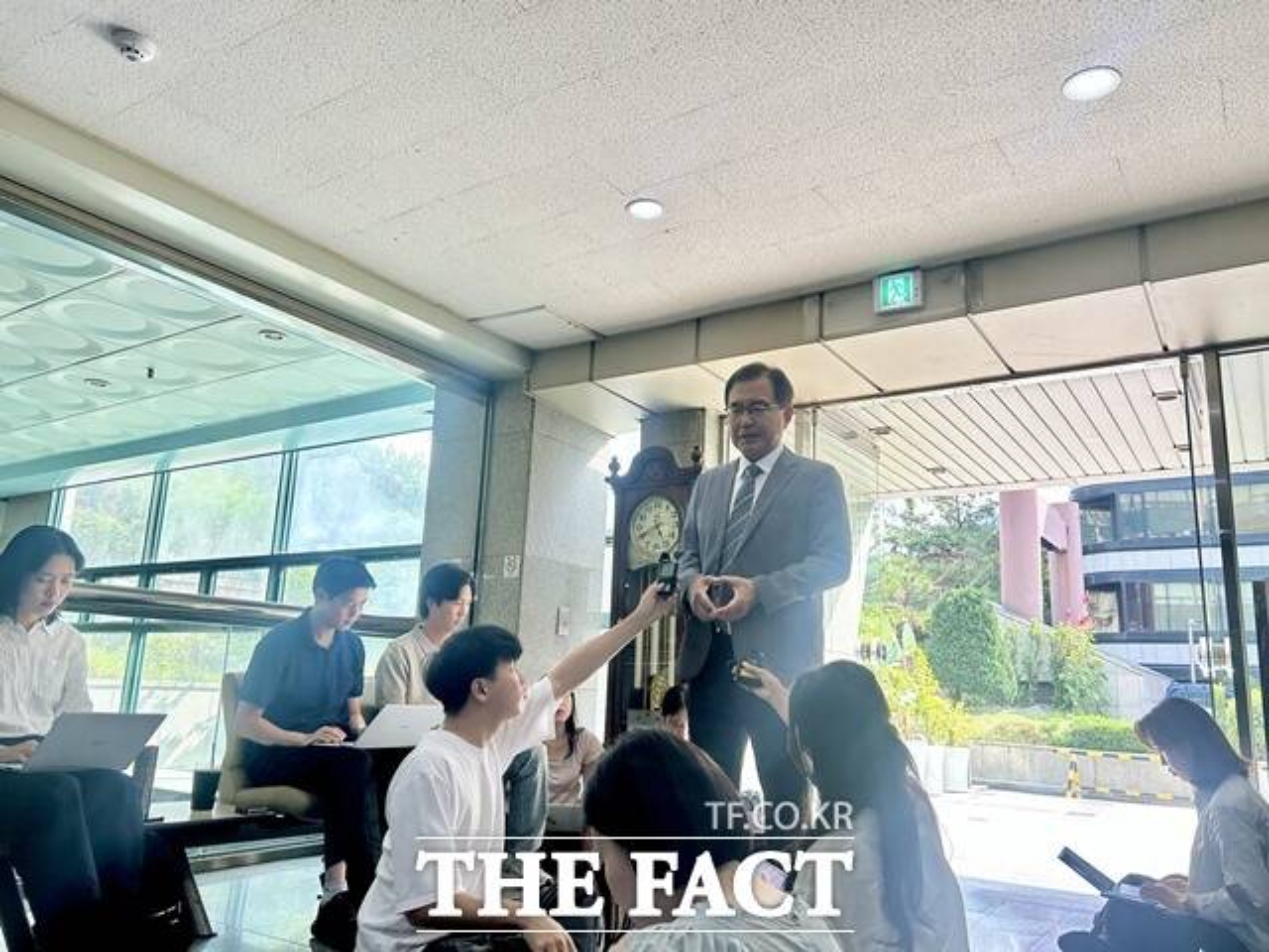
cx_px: 634
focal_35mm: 26
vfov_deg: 53.1
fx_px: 953
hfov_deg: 67.3
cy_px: 476
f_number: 1.5
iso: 40
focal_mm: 5.7
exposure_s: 1/228
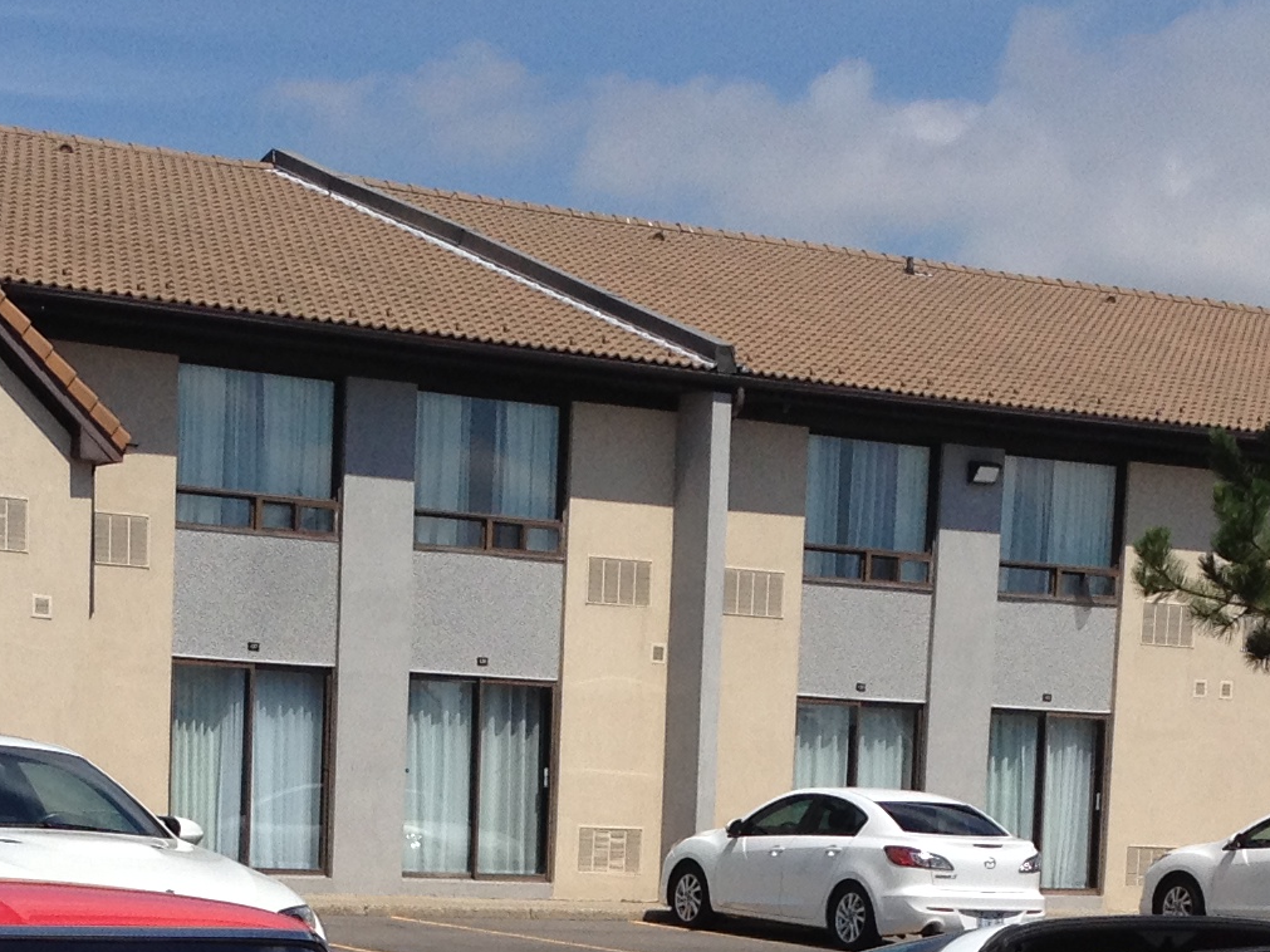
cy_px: 1330
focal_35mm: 113
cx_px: 612
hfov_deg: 17.4
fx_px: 4145
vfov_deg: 12.6
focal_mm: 4.28
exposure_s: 1/2762
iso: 50
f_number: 2.4
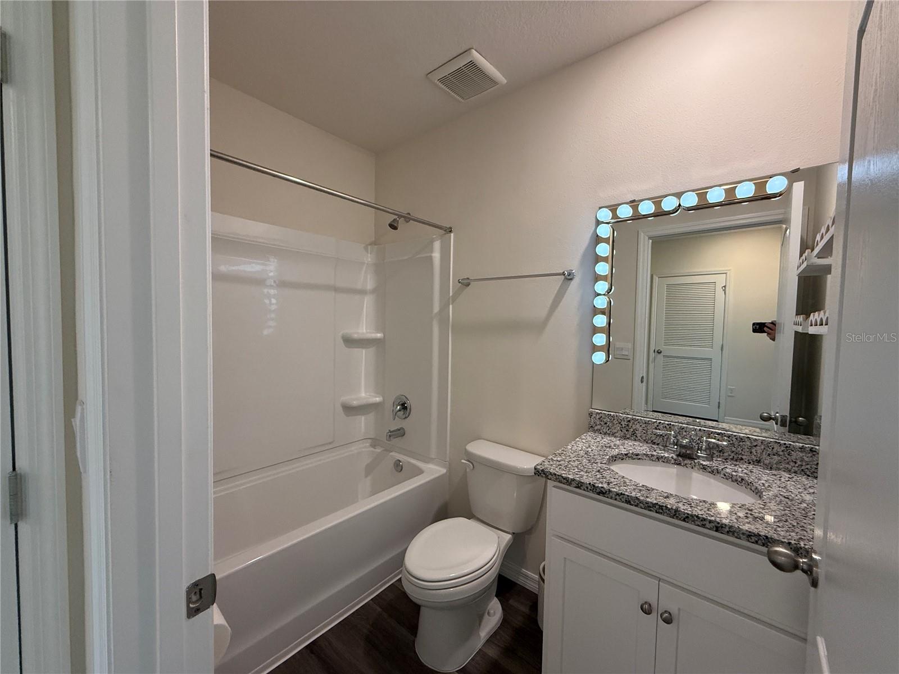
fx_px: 364
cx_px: 450
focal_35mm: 14
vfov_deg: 85.7
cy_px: 337
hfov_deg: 102.1
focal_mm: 2.22
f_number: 2.2
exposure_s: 1/120
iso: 400
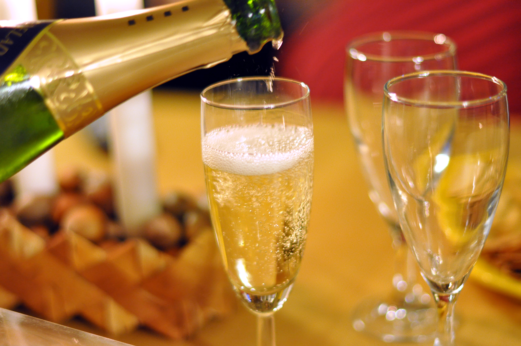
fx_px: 1084
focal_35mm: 75
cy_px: 173
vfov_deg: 18.1
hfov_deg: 27.0
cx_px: 260
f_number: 1.4
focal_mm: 50
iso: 1250
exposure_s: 1/100
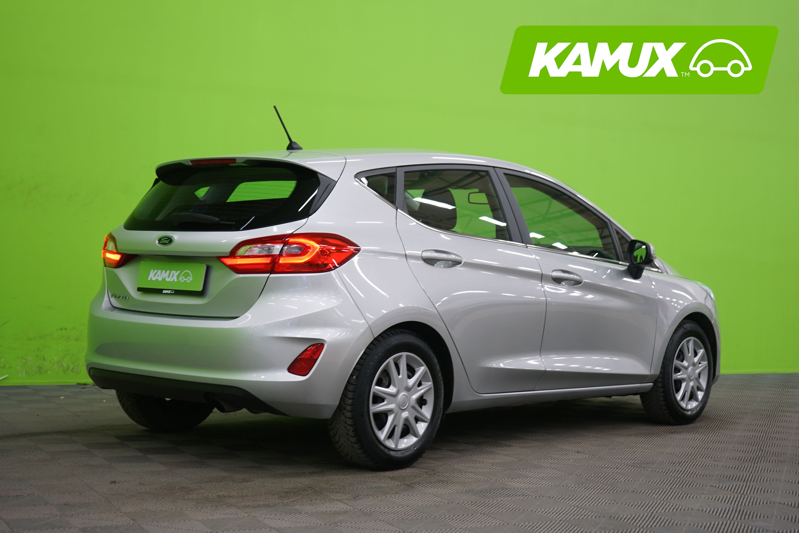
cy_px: 266
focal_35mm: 55
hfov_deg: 36.2
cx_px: 400
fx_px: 1221
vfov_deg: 24.6
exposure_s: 1/10
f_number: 5
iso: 400
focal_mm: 55
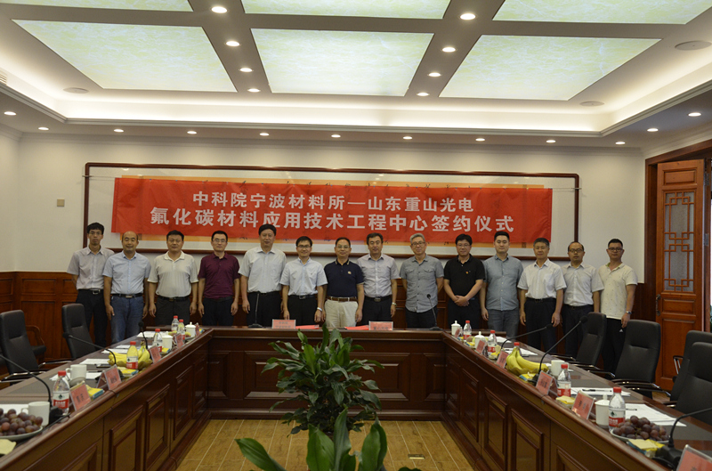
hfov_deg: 49.7
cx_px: 356
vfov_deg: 34.0
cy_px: 236
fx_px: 769
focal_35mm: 39
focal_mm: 26
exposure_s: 1/160
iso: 1000
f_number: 6.3
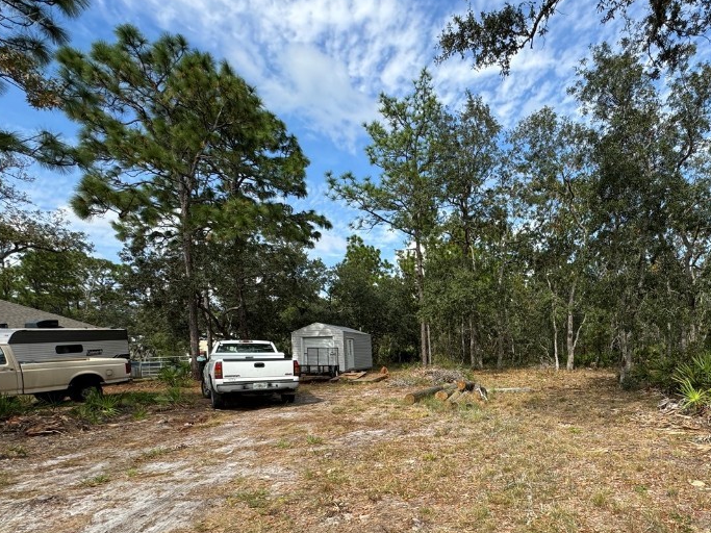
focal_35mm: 21
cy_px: 378
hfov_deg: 76.5
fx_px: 431
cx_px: 474
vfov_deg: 61.0
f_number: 2.2
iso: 50
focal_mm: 2.22
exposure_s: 1/980
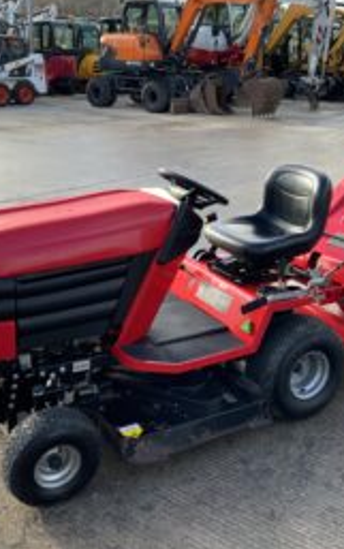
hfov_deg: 29.9
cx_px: 179
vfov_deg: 46.2
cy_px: 263
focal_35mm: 43
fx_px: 644
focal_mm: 3
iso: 16
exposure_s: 1/318
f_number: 1.8
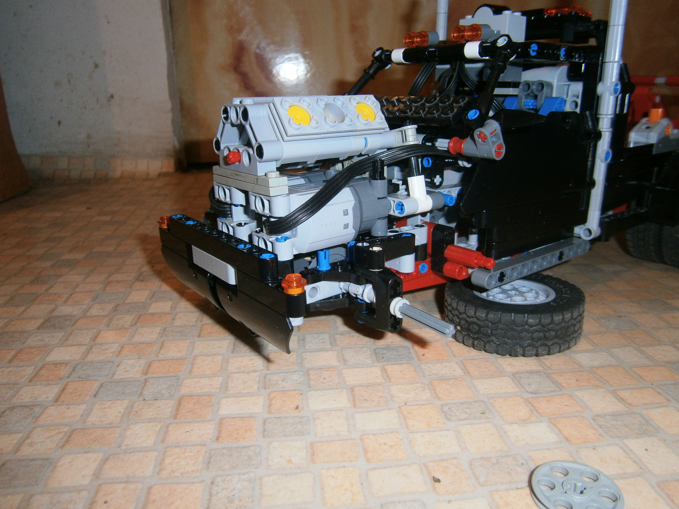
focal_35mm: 26
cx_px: 340
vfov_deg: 53.1
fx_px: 510
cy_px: 254
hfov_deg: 67.3
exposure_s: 1/30
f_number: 2.8
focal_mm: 4.7
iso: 125
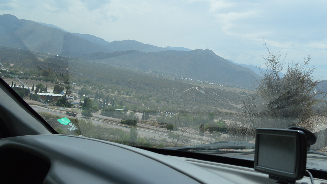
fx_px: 338
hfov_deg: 50.8
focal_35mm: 39
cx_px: 213
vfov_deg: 30.2
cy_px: 62
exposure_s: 1/250
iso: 100
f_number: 8
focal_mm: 18
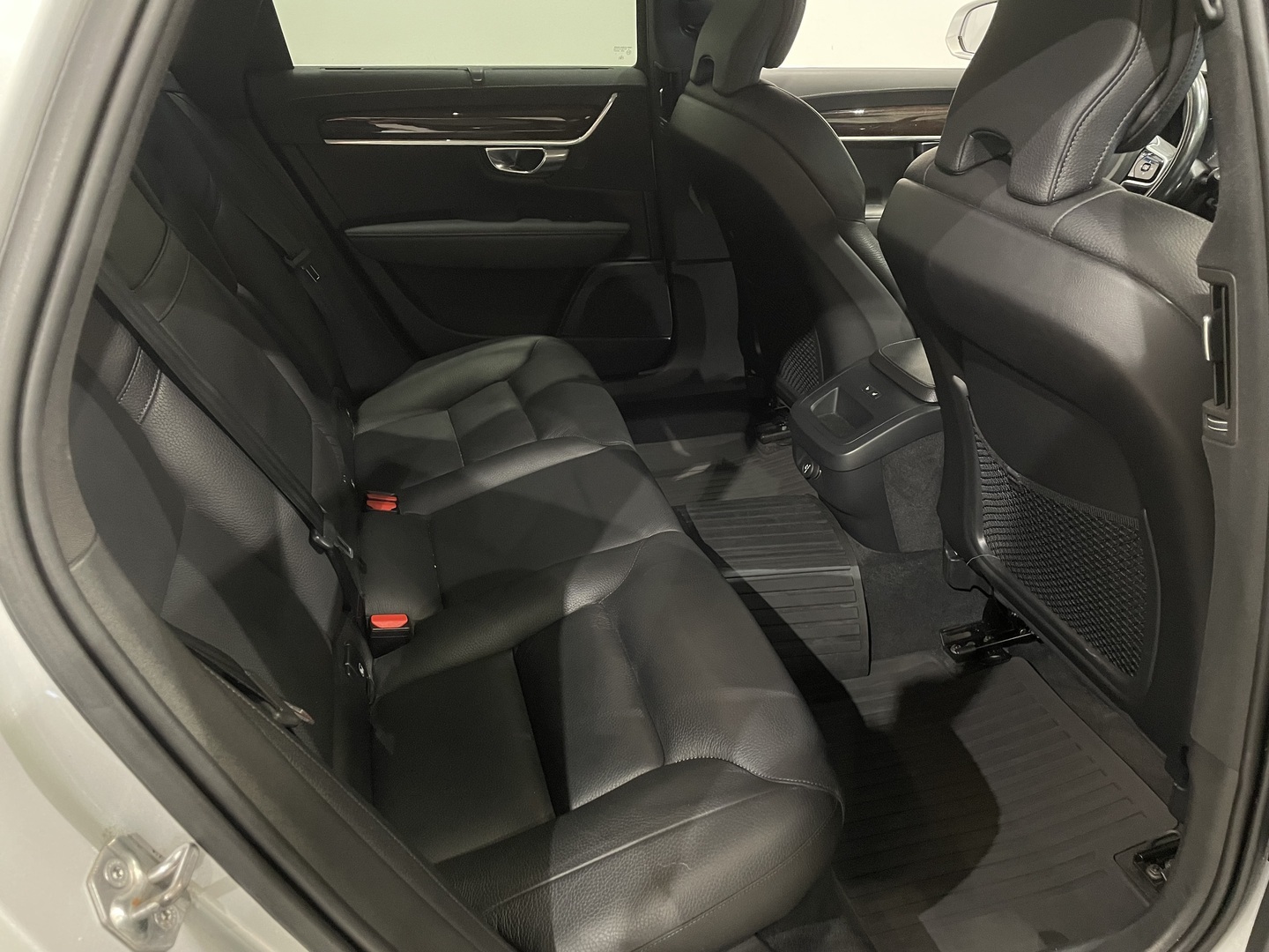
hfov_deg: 67.3
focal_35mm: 26
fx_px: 953
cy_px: 476
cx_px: 634
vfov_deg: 53.1
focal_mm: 4.2
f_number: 1.6
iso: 320
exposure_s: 1/50
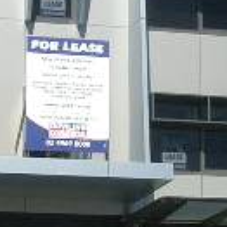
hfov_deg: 11.6
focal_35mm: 151
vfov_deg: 11.5
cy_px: 59
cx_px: 106
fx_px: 1120
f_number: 4.3
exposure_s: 1/640
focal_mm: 5.8
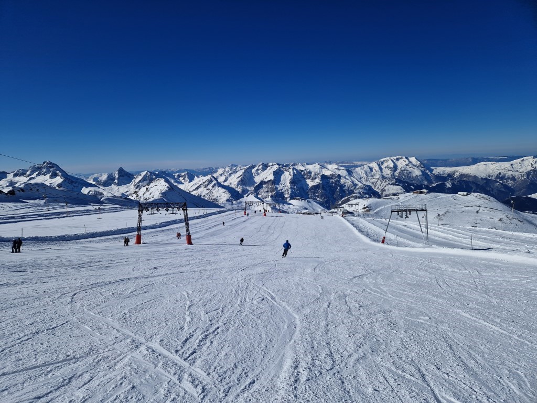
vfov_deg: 58.9
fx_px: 357
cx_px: 268
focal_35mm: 23
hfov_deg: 73.9
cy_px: 202
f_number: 1.8
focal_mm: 5.4
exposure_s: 1/7120
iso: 50
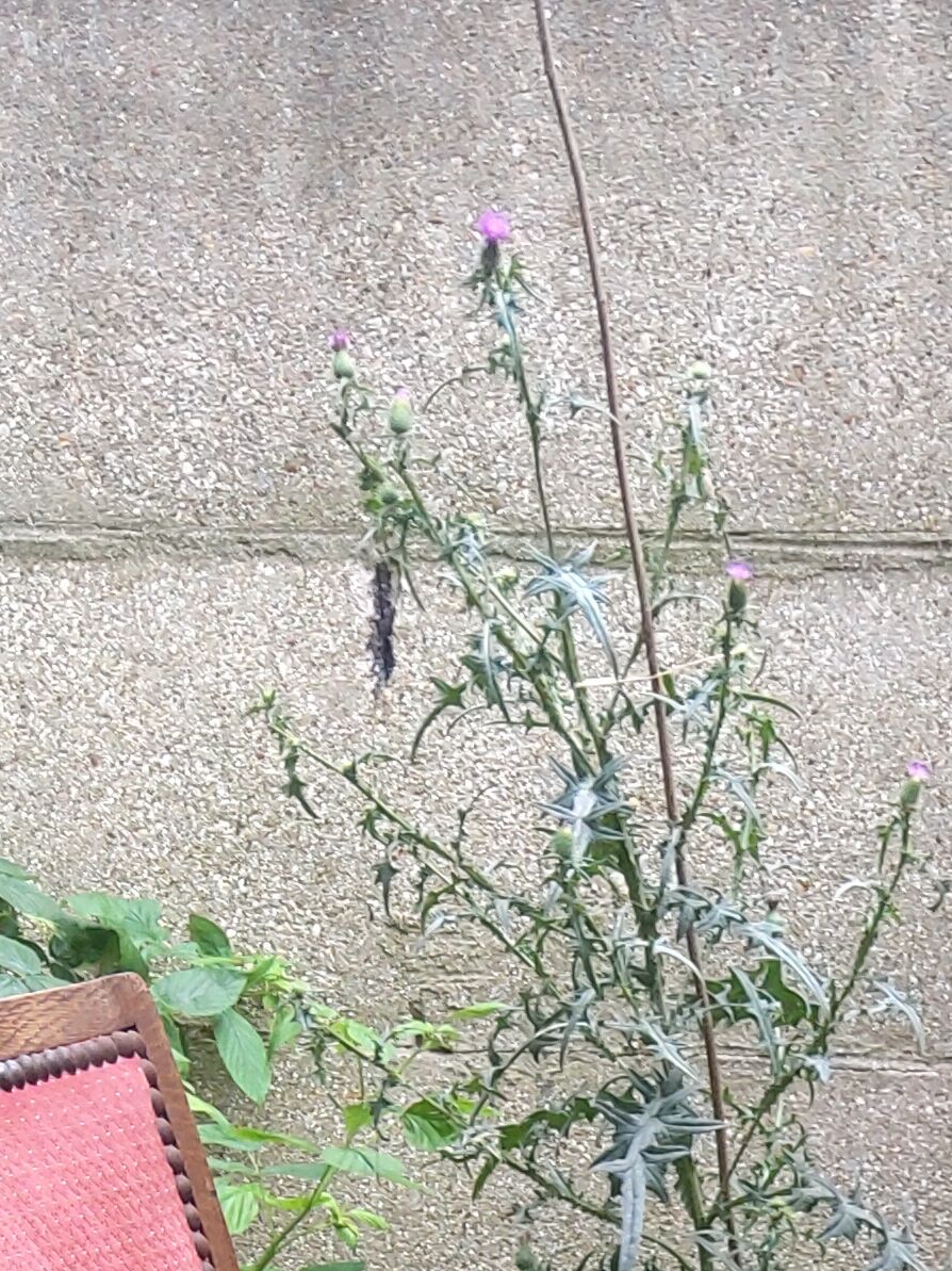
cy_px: 2080
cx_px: 968
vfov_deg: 18.4
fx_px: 3302
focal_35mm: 90
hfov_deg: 16.1
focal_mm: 3.08
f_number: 2
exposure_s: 1/100
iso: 64
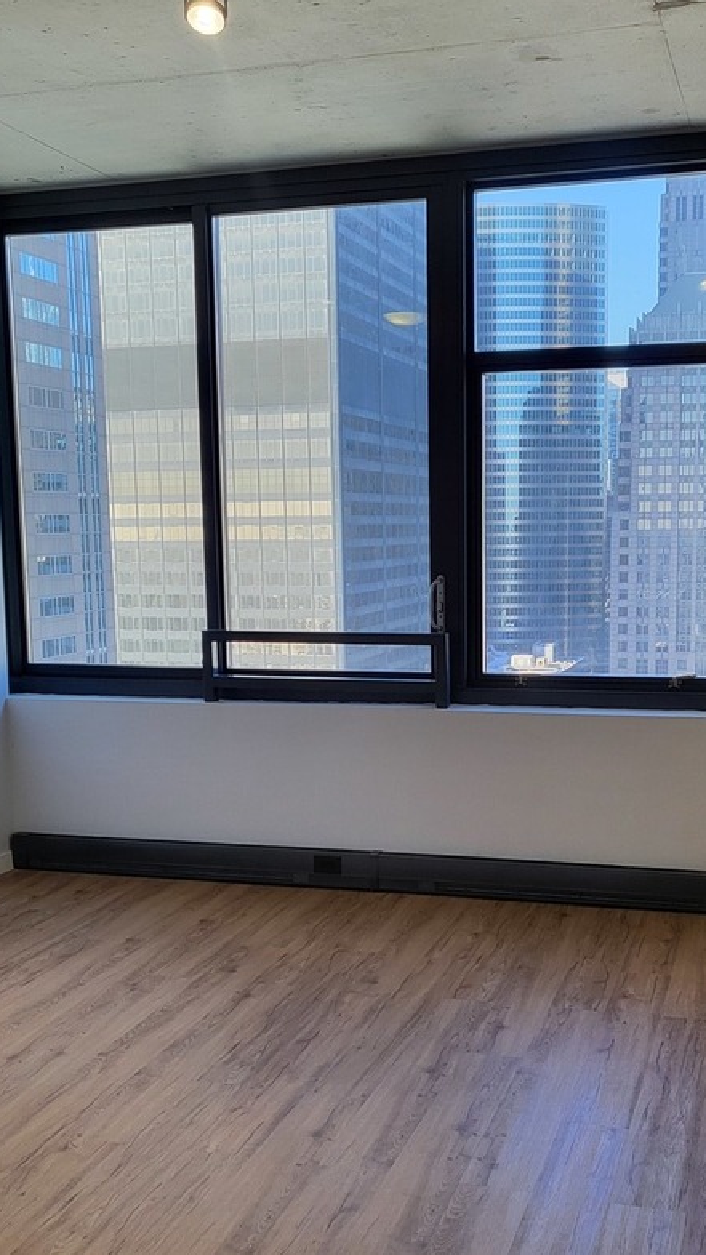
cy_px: 751
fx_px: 1298
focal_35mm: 39
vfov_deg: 51.3
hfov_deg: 30.3
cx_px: 424
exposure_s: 1/120
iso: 64
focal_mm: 4.25
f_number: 1.8
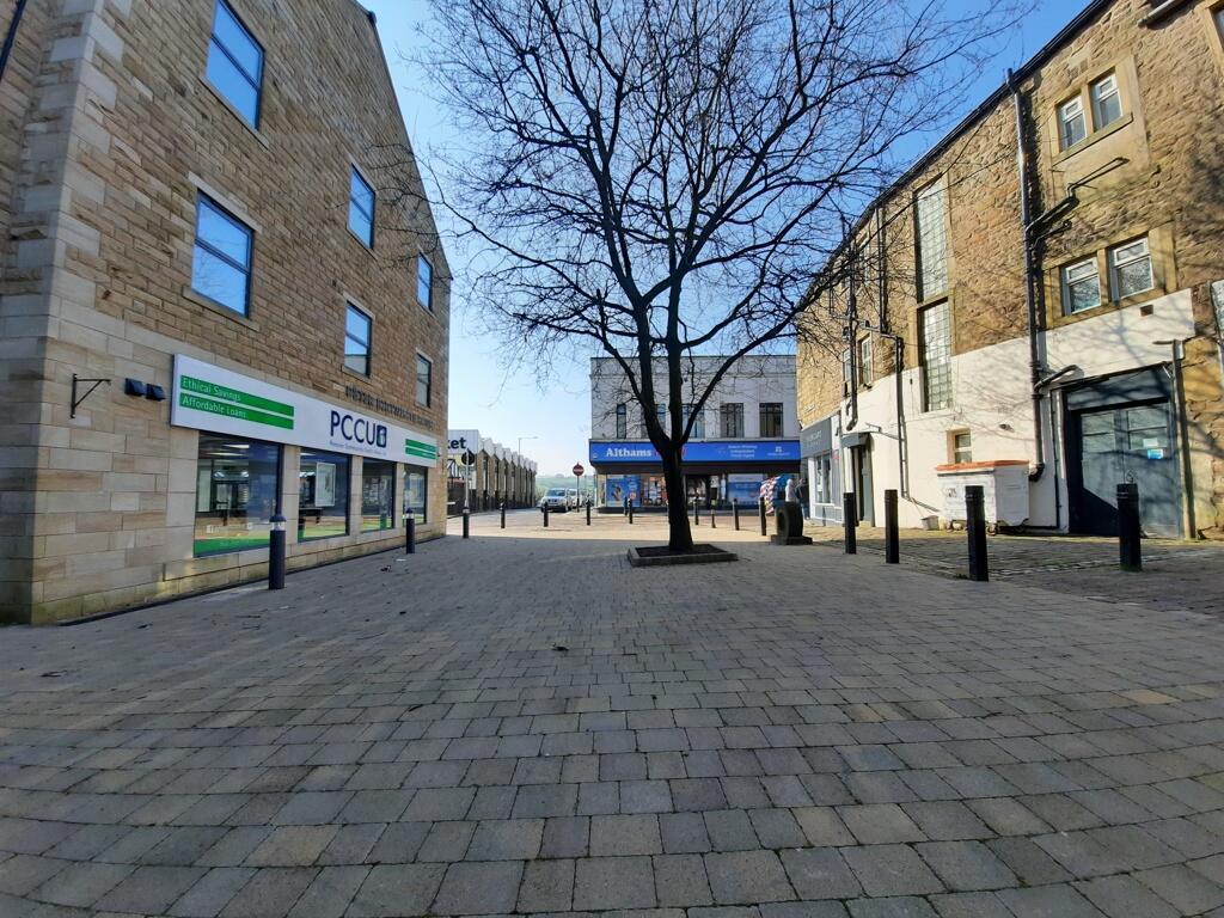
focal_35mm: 13
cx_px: 612
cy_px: 459
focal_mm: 1.74
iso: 40
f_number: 2.2
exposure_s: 1/796
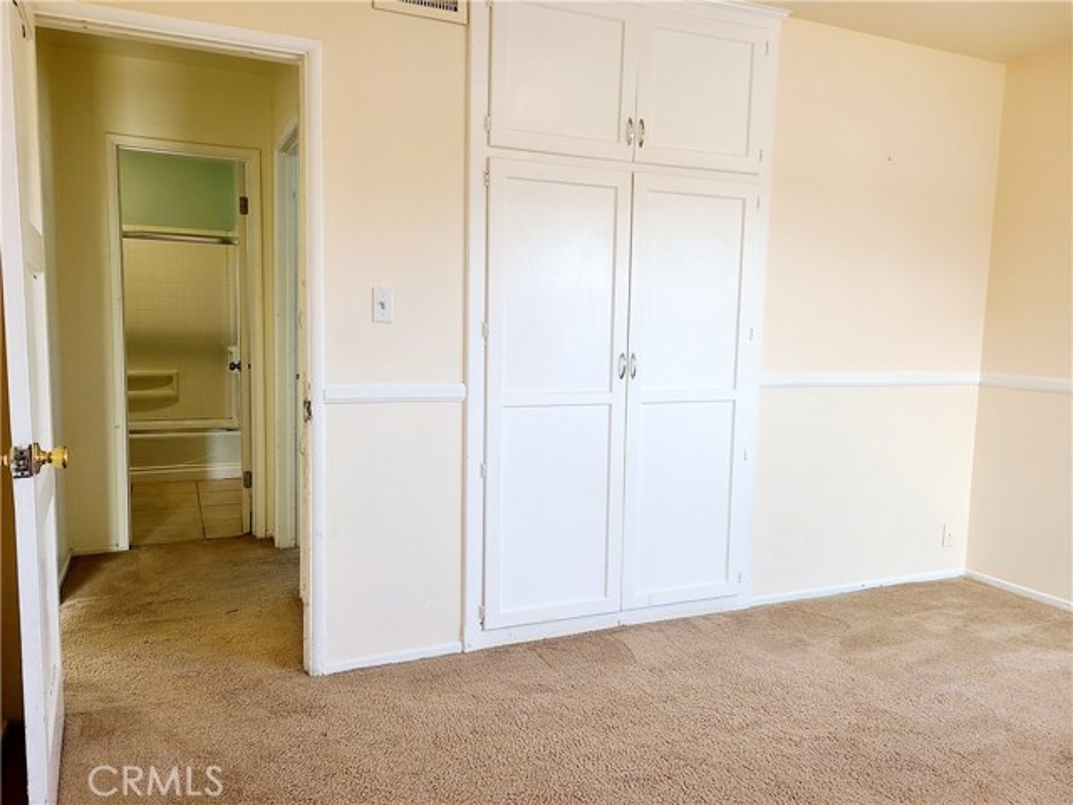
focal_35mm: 26
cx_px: 536
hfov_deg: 67.3
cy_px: 402
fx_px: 806
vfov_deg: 53.1
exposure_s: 1/59
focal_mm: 5.4
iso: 100
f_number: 1.8
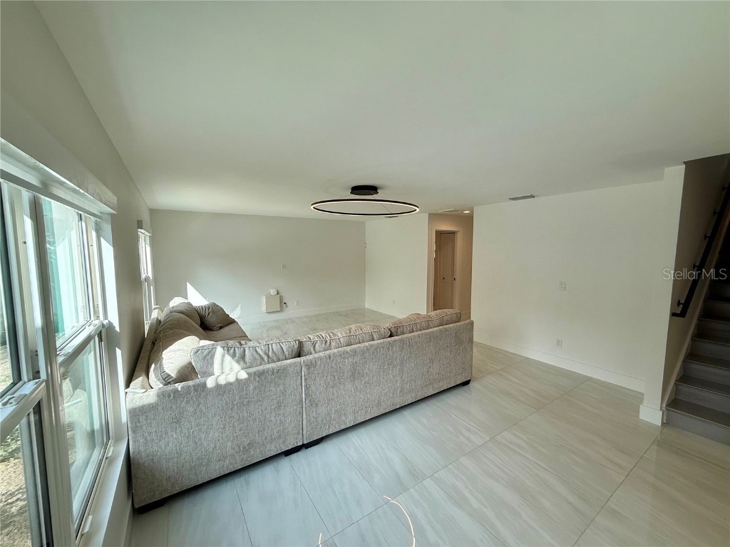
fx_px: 295
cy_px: 274
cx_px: 365
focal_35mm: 14
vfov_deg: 85.7
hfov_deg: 102.1
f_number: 2.2
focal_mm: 2.22
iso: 64
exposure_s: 1/191
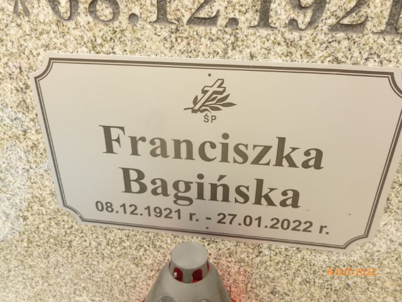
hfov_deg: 63.4
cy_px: 151
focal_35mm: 28
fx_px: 325
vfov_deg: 49.7
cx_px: 201
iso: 200
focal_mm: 5
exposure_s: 1/30
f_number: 3.3
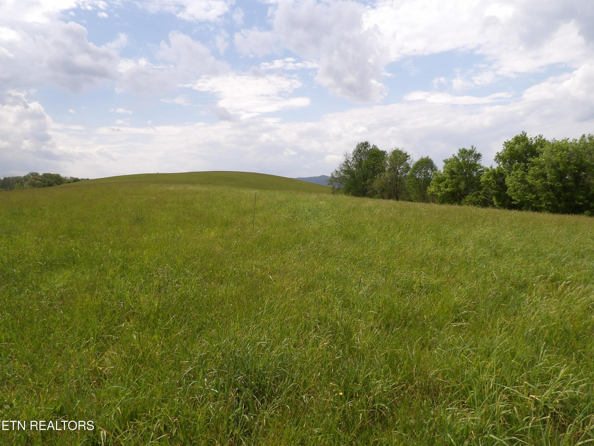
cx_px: 297
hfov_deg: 71.6
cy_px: 223
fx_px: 412
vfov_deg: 56.8
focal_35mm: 24
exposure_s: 1/516
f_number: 5.6
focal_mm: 4.3
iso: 100
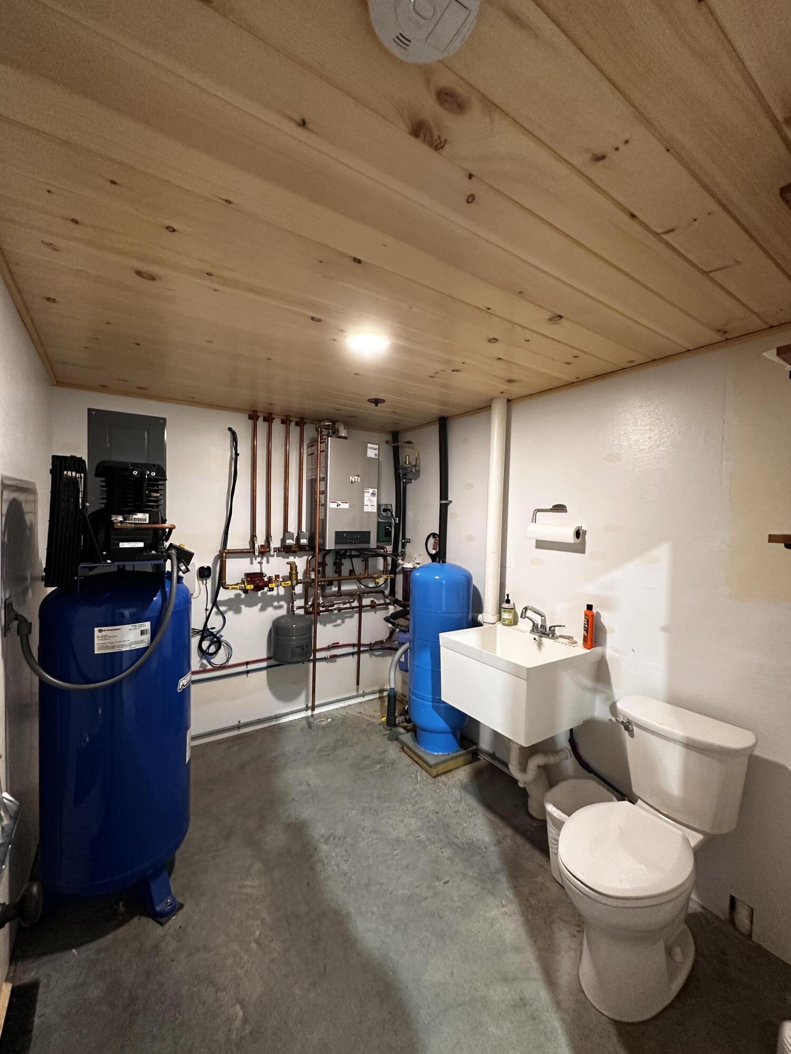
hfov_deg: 85.7
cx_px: 396
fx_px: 427
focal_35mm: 14
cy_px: 527
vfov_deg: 102.1
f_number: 2.2
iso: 320
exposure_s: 1/60
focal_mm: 2.22
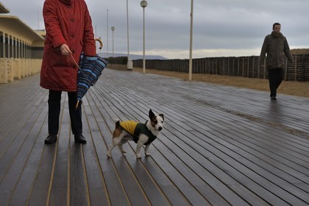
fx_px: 601
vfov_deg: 19.5
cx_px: 154
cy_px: 103
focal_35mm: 70
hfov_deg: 28.8
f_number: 6.3
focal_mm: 70
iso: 400
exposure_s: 1/60
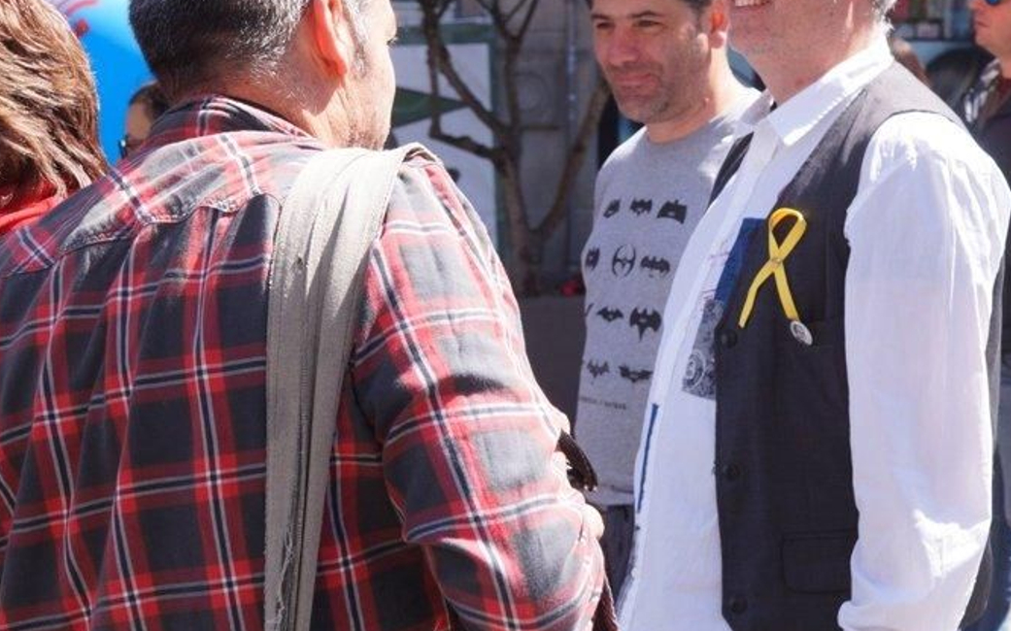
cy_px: 240
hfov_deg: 22.0
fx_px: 2589
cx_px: 626
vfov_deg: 13.9
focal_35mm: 94
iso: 200
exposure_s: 1/200
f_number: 6.3
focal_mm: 40
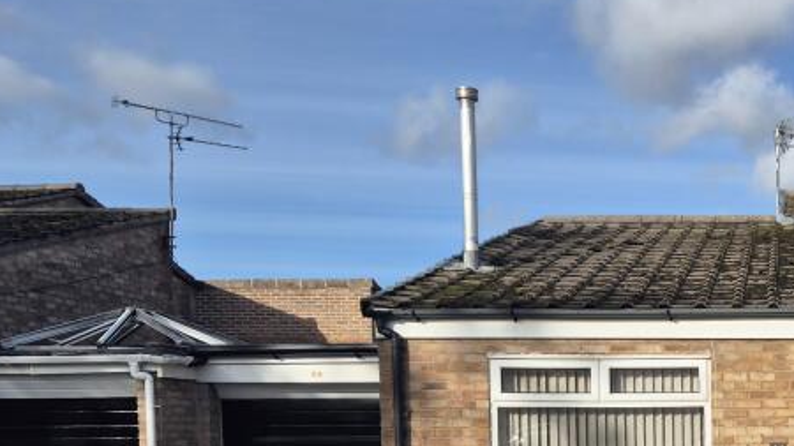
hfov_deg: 33.8
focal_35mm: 57
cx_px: 775
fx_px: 1200
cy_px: 483
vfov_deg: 20.2
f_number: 1.8
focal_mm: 5.4
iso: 25
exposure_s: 1/2208
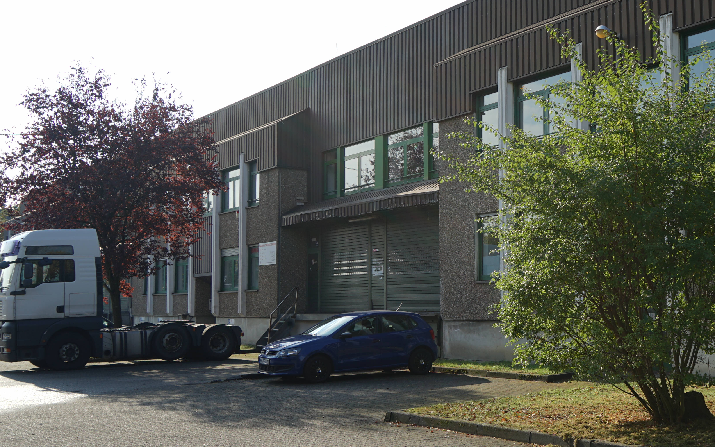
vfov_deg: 28.6
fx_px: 877
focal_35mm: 45
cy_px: 231
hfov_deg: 42.8
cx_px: 550
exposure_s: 1/250
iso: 50
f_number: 6.3
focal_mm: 24
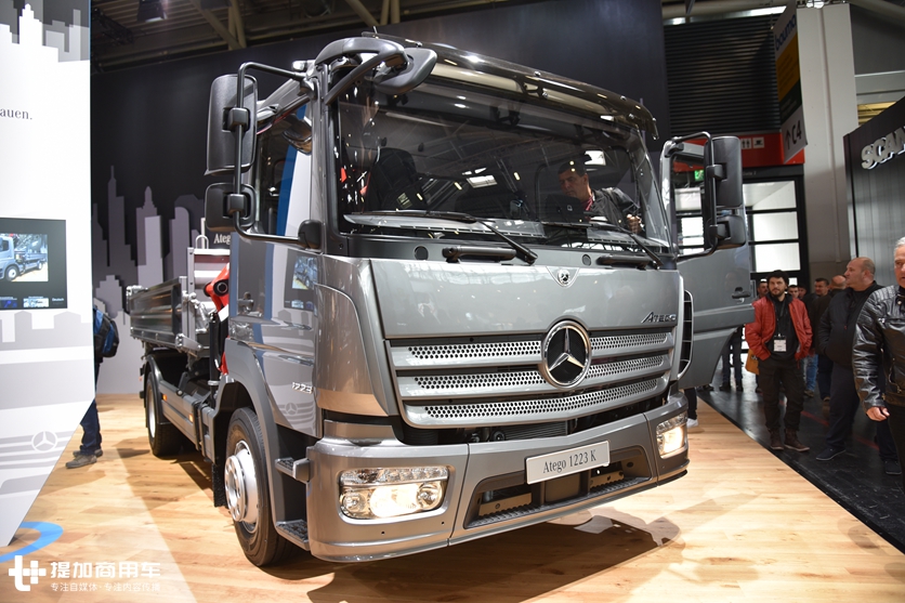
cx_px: 452
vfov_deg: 53.1
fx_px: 603
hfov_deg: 73.8
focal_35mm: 24
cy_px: 302
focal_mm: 24
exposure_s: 1/60
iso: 450
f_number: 4
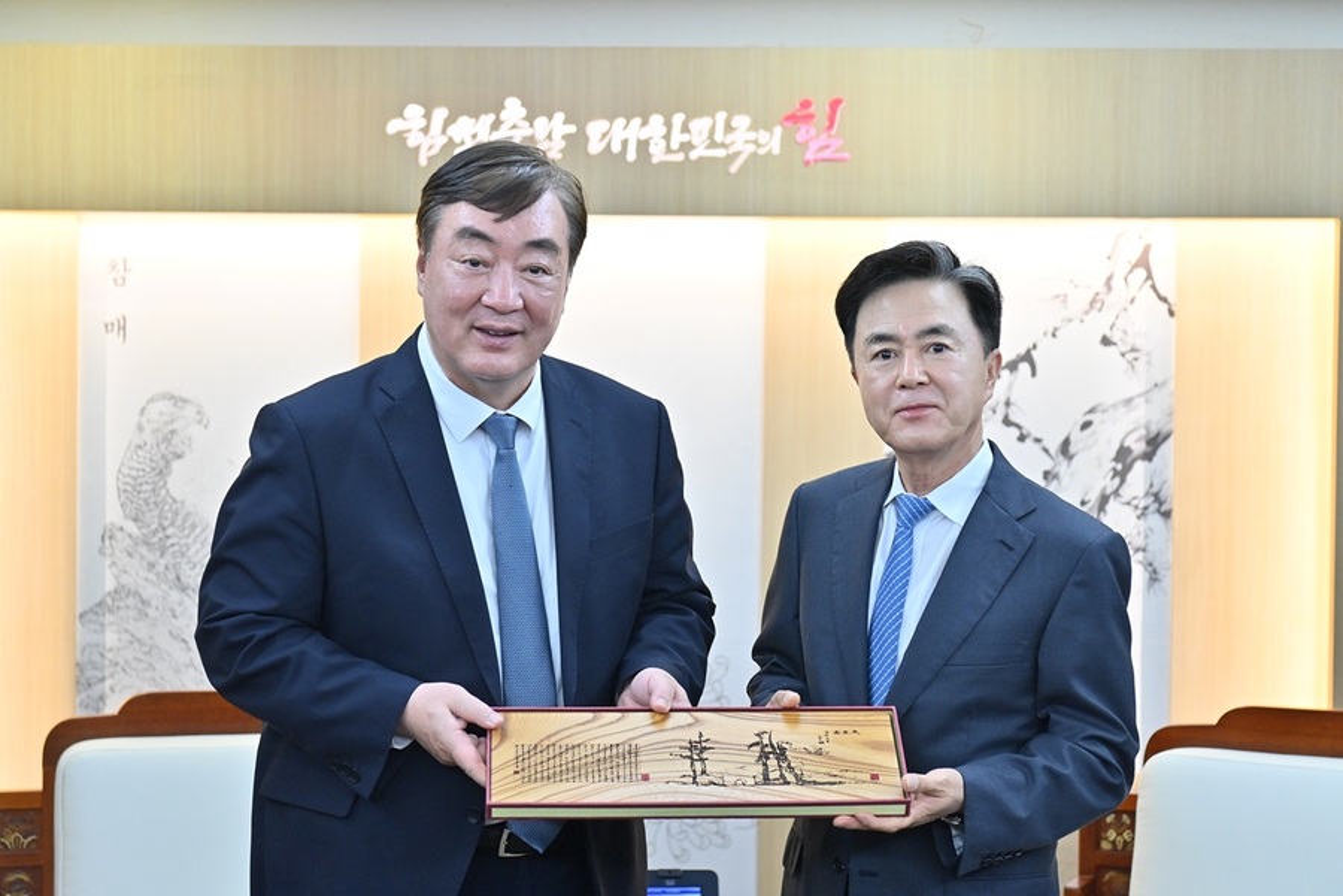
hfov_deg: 28.8
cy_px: 448
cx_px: 672
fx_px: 2611
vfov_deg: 19.5
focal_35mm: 70
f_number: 4.5
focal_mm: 70
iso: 2500
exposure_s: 1/250
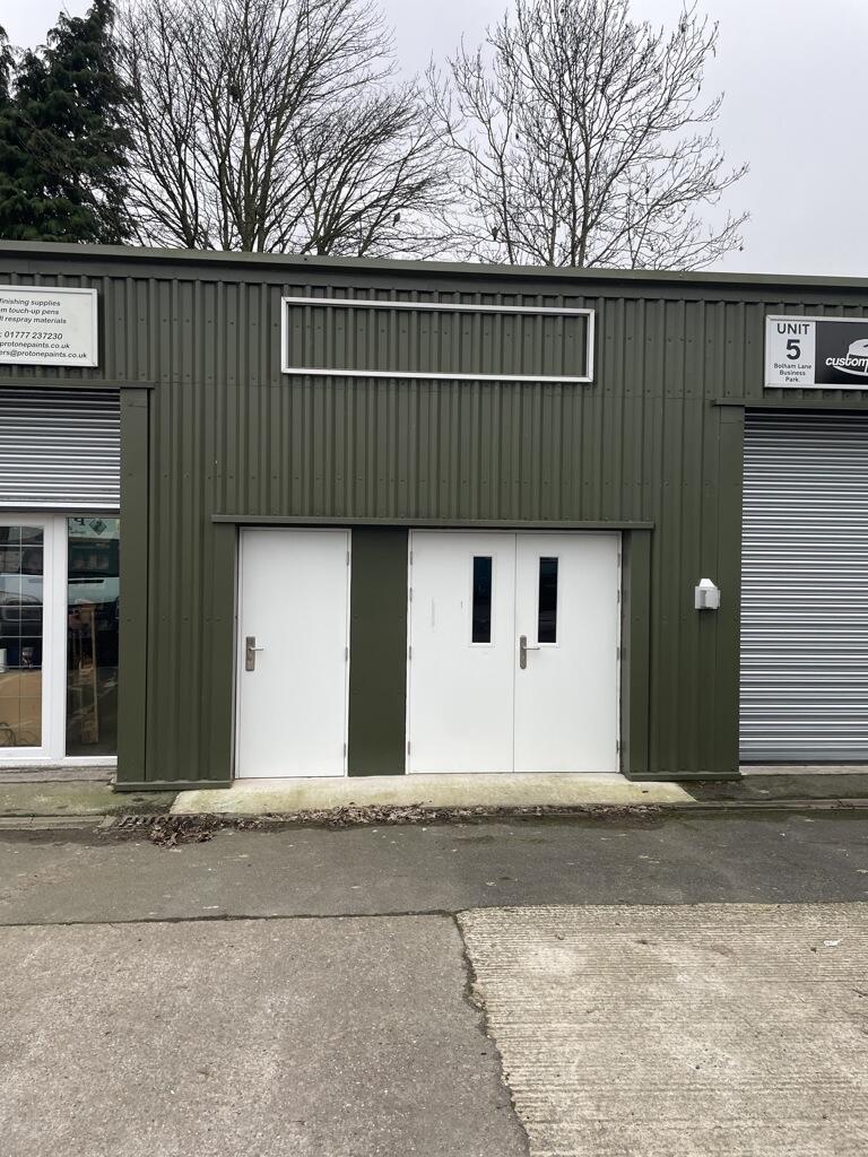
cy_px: 578
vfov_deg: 67.3
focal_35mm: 26
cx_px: 434
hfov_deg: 53.1
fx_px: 869
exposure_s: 1/121
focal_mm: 4.2
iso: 40
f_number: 1.6
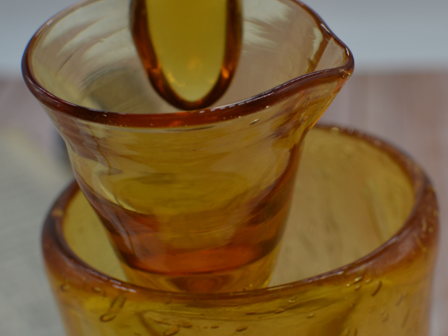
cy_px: 161
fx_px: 1071
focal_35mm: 83
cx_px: 290
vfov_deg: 17.8
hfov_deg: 23.5
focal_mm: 35
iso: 110
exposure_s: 1/125
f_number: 5.6
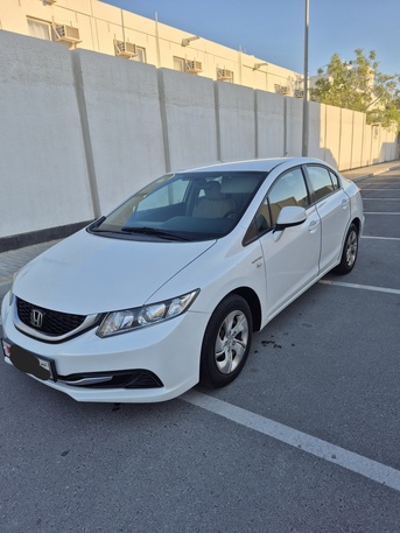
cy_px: 266
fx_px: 354
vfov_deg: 73.9
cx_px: 200
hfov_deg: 58.9
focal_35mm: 23
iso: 25
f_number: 1.8
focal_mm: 5.4
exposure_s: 1/1429
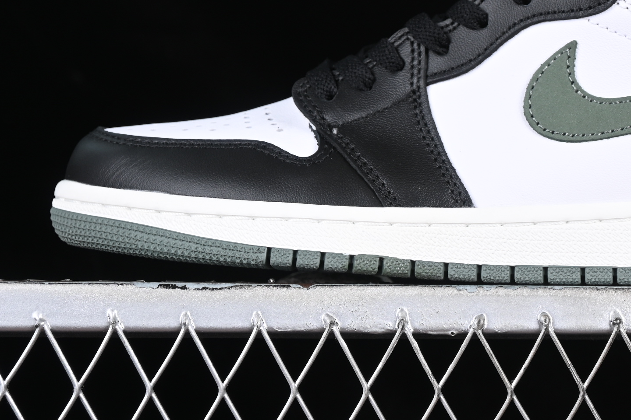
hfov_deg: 14.1
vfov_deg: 9.4
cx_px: 466
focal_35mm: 145
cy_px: 40
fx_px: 2541
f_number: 6.3
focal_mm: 50
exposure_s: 1/60
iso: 160
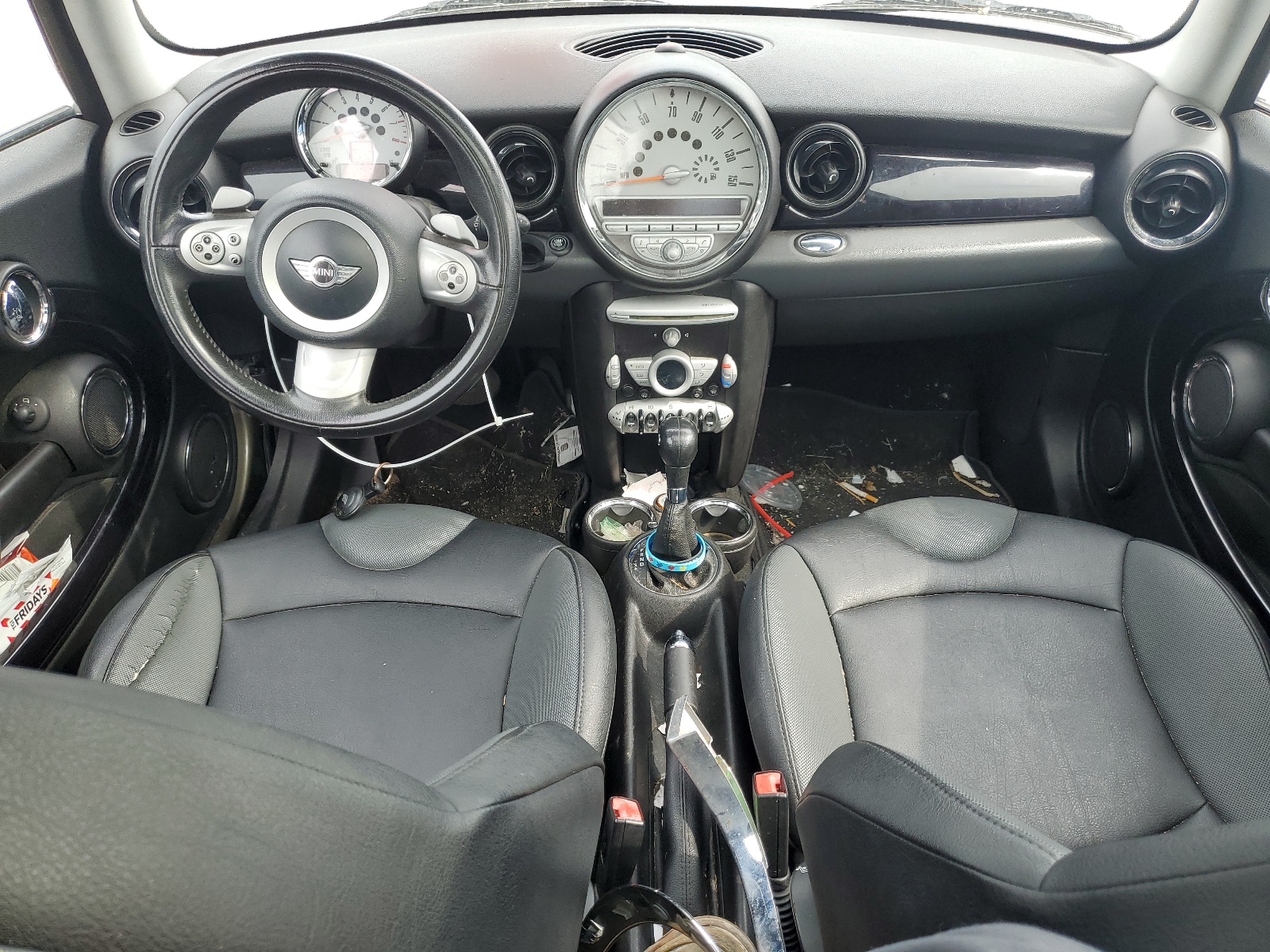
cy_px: 476
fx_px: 954
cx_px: 635
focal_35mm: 26
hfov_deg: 67.3
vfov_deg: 53.1
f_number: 1.5
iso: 50
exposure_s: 1/200
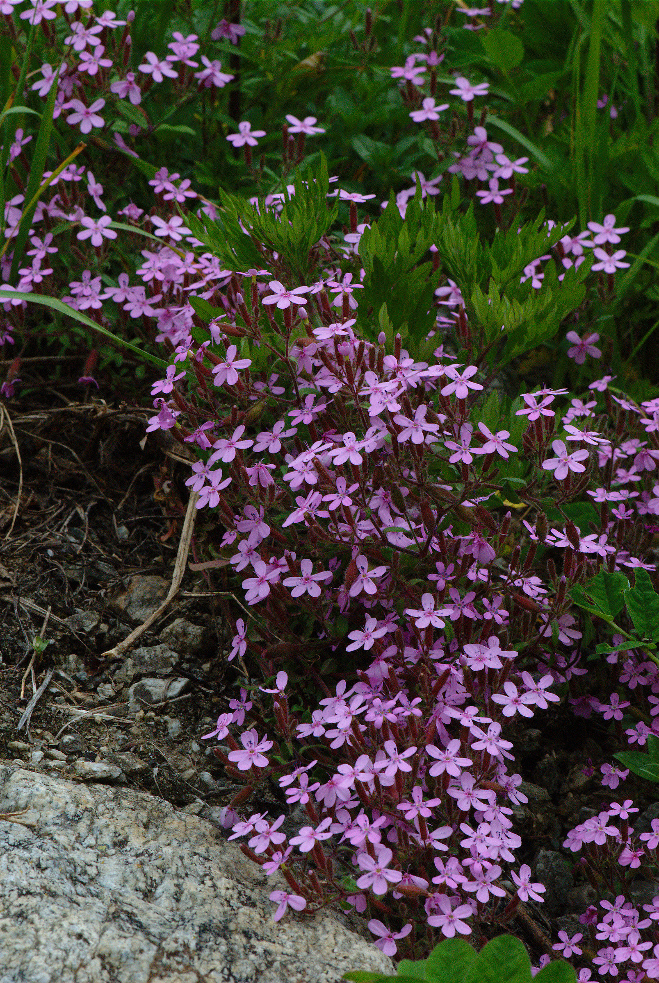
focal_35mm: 158
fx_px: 4311
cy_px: 492
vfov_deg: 13.0
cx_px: 330
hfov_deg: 8.7
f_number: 16
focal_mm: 105
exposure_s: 1/90
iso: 640
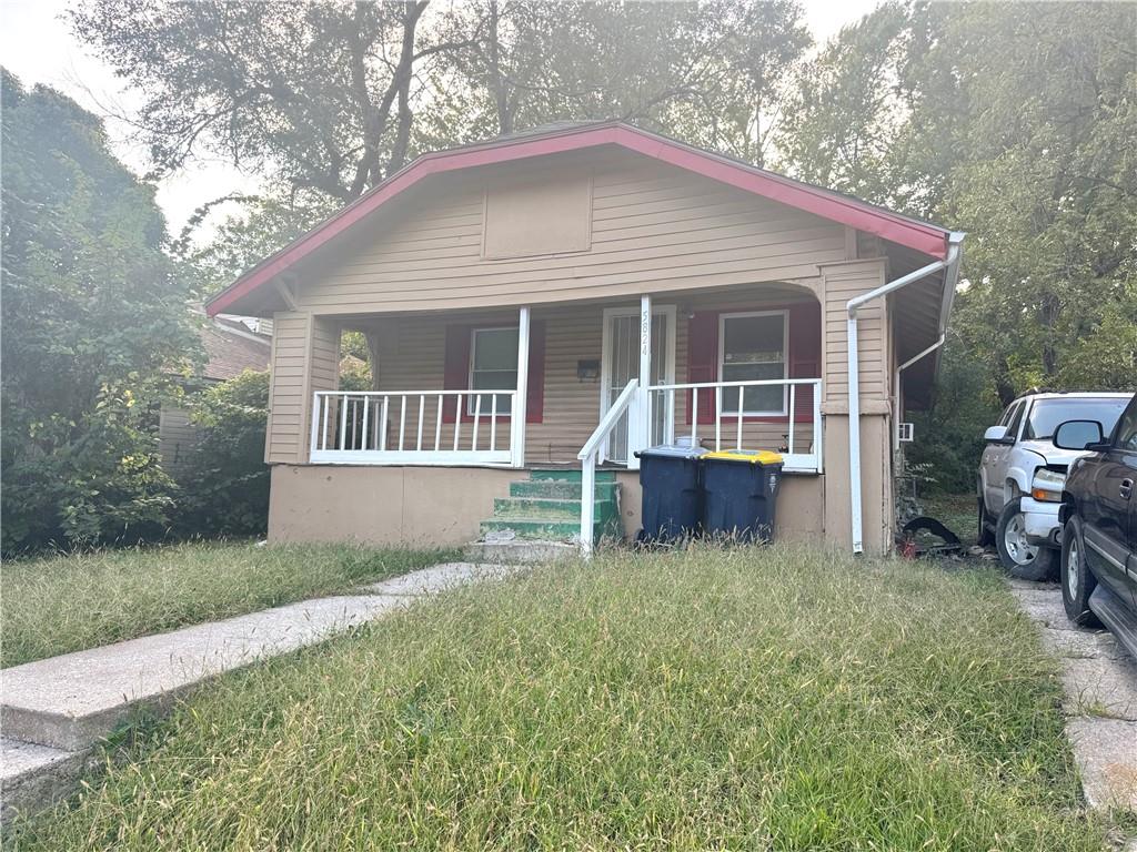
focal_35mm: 24
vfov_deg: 56.8
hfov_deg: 71.6
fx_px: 788
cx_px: 568
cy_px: 426
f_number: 1.78
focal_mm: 6.76
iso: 80
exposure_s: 1/358
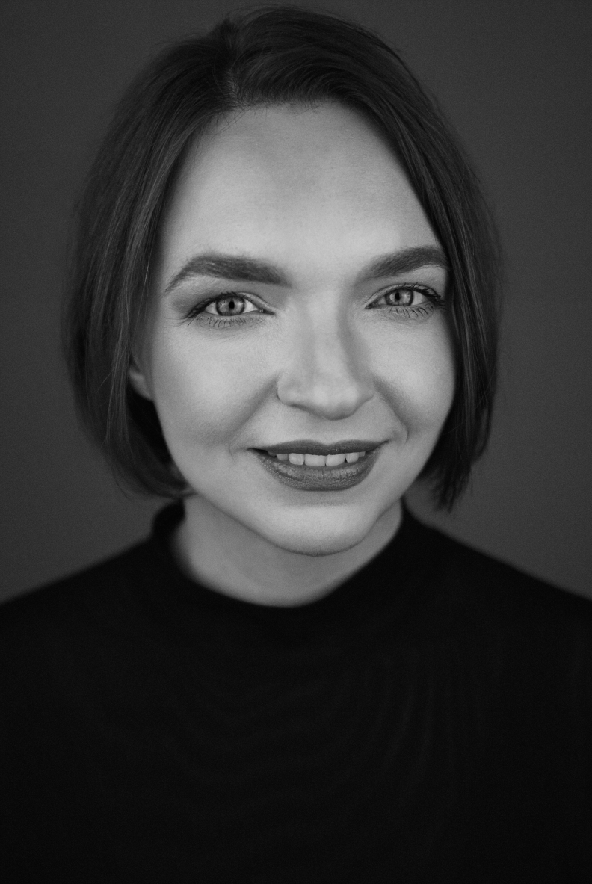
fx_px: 1291
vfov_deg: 37.8
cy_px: 442
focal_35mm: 52
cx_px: 296
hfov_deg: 25.8
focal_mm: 35
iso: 100
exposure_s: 1/1000
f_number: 1.8
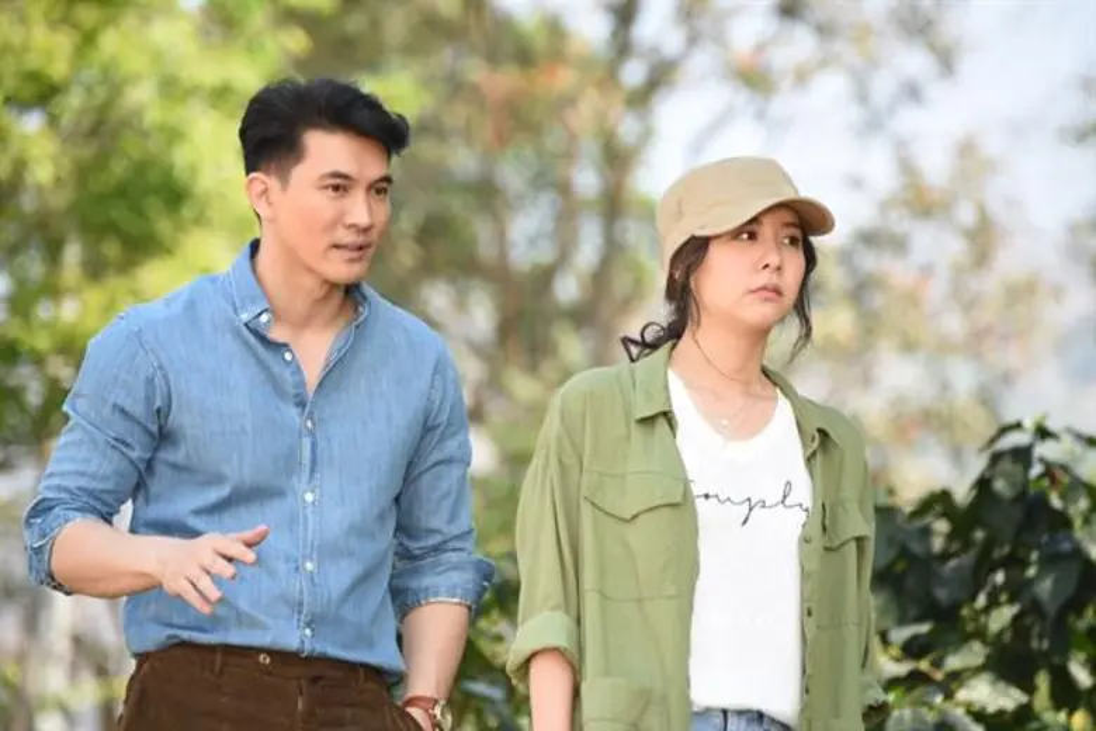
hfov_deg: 11.1
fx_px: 5632
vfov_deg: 7.4
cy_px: 366
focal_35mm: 185
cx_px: 548
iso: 125
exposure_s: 1/200
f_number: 5
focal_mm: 185
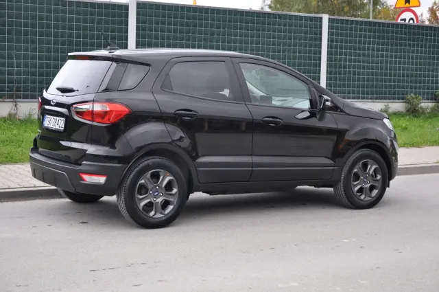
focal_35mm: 68
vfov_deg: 20.1
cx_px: 220
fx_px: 822
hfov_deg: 29.9
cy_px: 146
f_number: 4.8
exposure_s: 1/80
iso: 400
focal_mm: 45
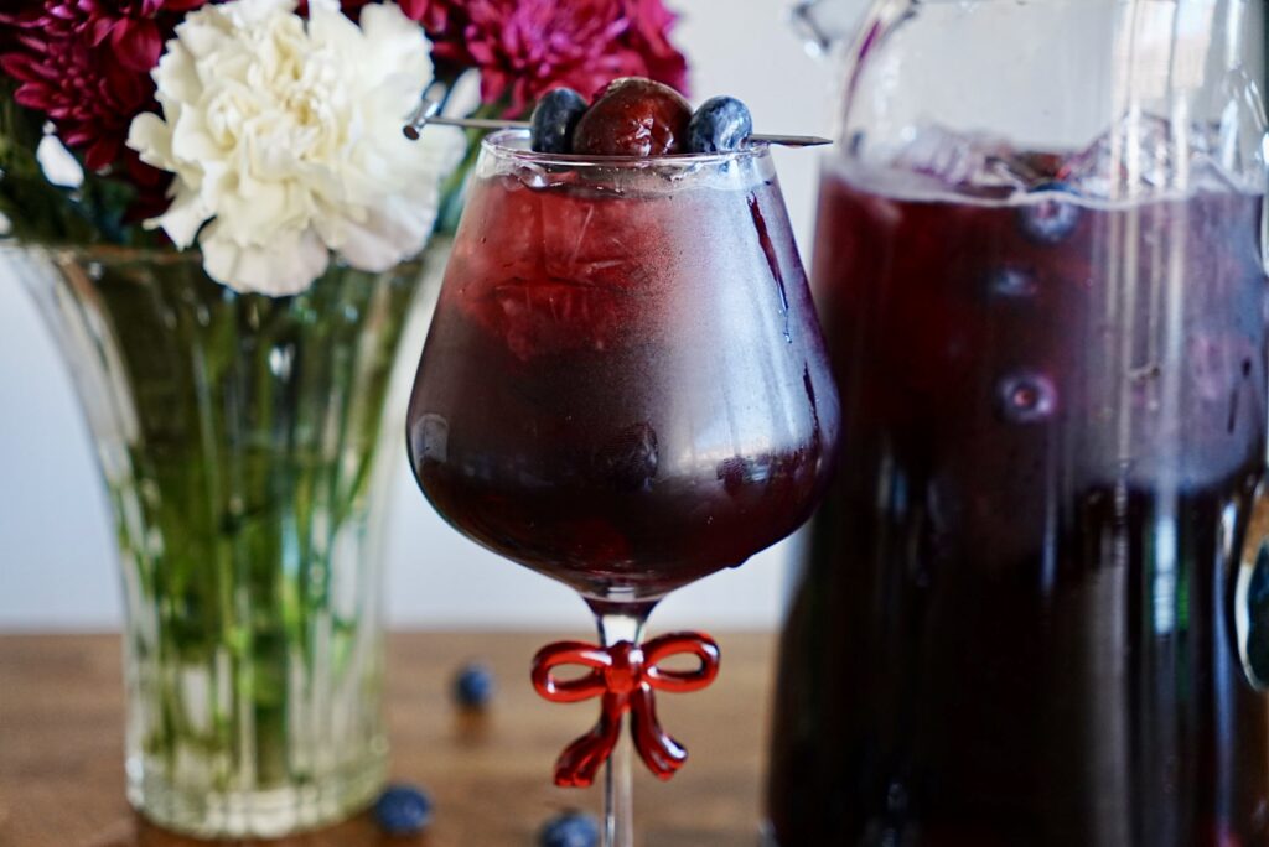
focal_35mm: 59
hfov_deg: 33.7
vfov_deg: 22.9
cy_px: 424
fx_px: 2095
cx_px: 634
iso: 640
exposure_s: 1/100
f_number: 2.8
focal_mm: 39.6
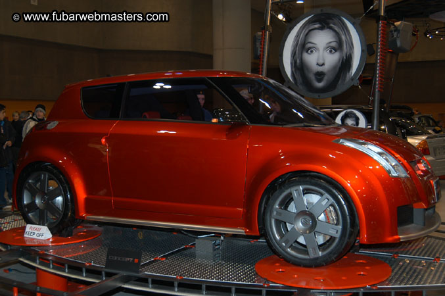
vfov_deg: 29.8
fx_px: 556
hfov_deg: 43.6
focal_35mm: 45
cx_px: 222
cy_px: 148
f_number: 5
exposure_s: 1/60
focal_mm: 30
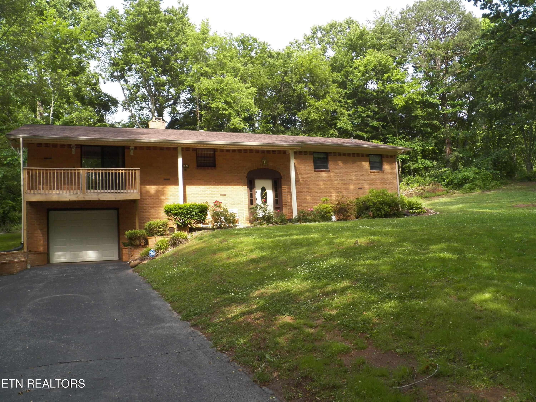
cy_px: 201
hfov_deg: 63.4
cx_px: 268
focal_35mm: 28
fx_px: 434
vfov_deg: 49.7
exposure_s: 1/320
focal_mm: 4.9
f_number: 4
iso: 125
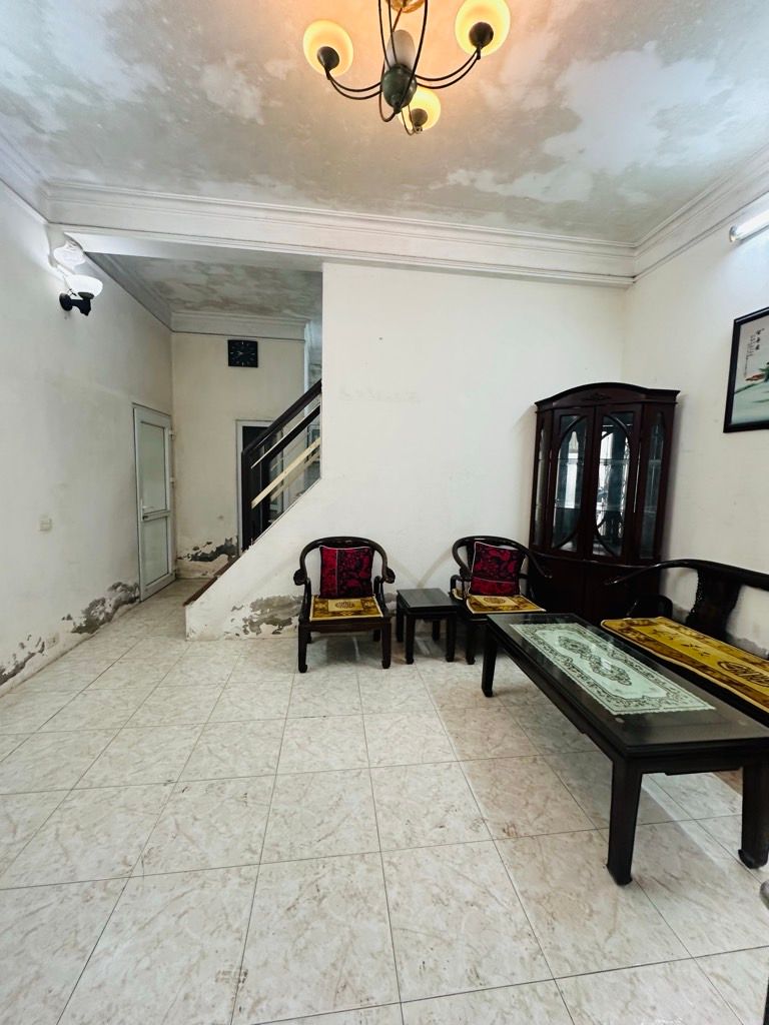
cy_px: 512
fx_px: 415
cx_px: 384
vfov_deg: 102.1
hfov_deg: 85.7
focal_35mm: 14
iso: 160
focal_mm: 2.22
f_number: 2.2
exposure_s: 1/50
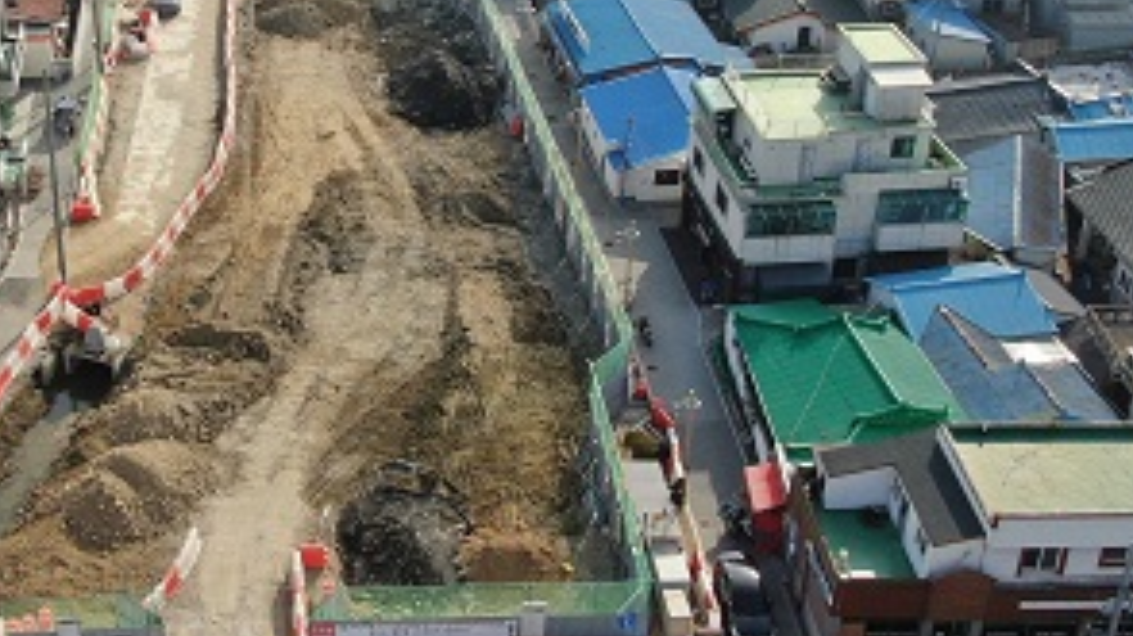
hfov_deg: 36.0
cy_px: 135
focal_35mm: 57
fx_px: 1711
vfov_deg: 20.8
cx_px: 328
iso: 100
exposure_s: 1/800
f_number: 2.8
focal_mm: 4.39
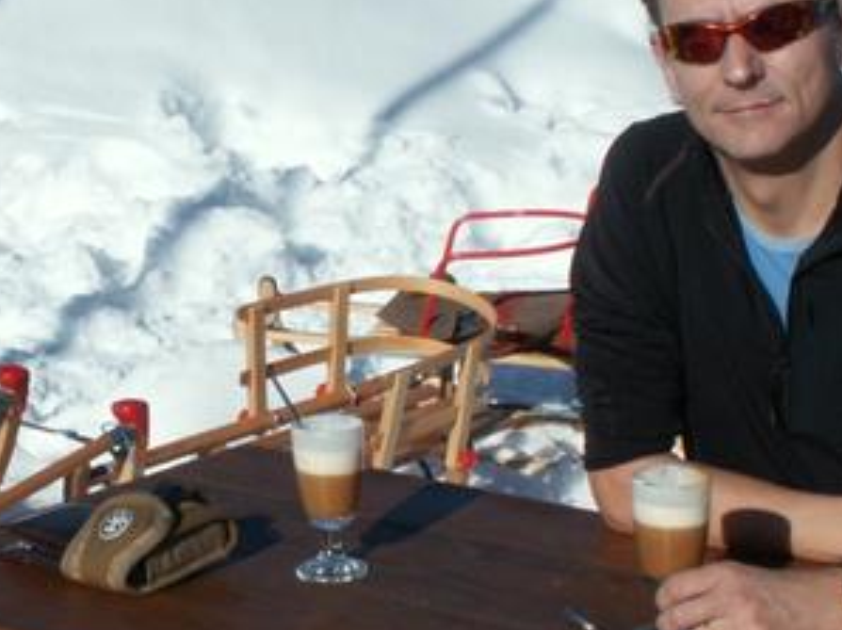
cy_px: 294
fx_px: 2771
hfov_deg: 17.2
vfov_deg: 13.0
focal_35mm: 114
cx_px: 226
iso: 50
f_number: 8
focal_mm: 8.78
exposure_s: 1/320
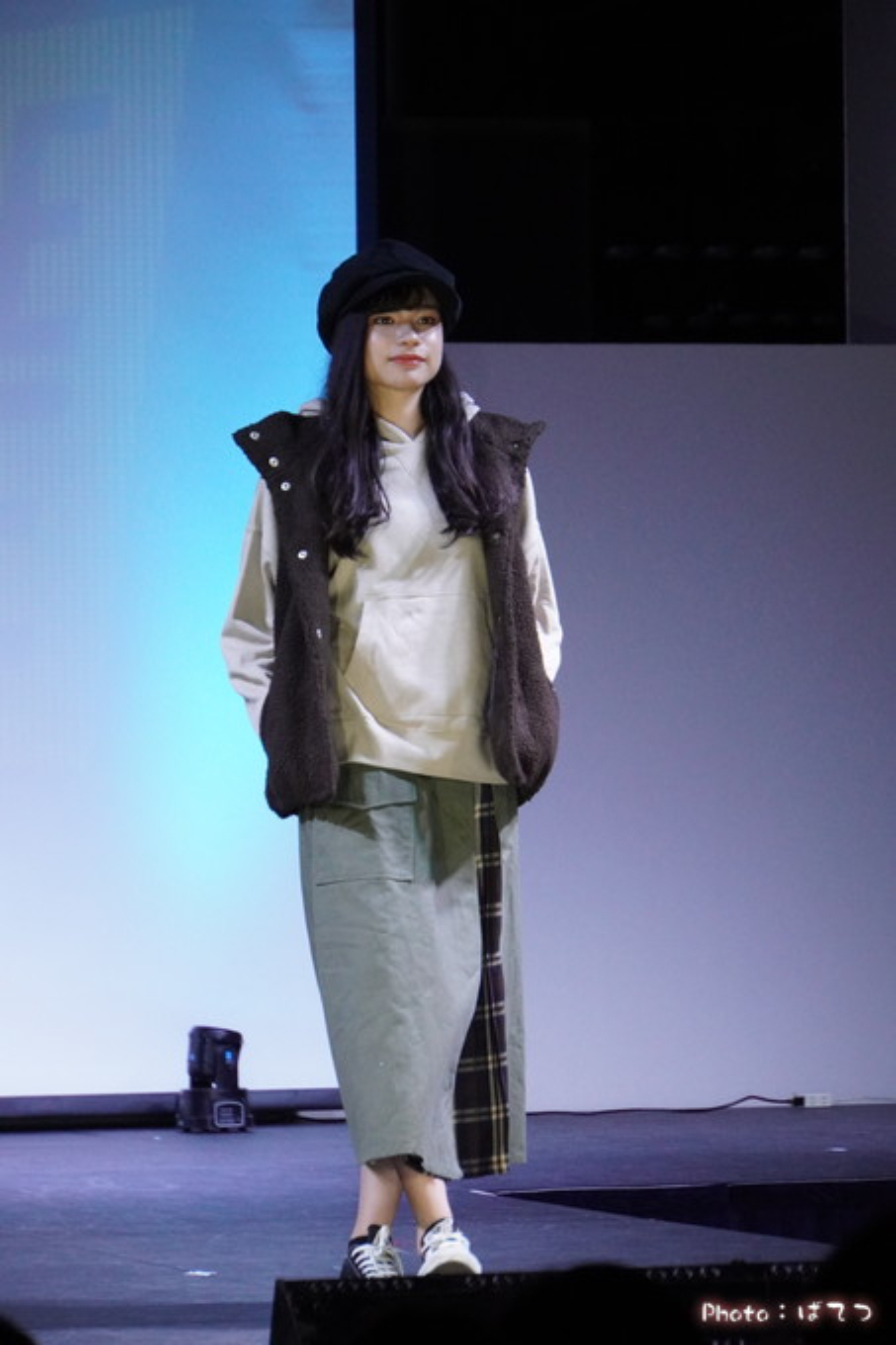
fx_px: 7843
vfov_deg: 9.8
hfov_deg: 6.5
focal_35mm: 210
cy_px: 672
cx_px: 448
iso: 5000
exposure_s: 1/320
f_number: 6.3
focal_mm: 140
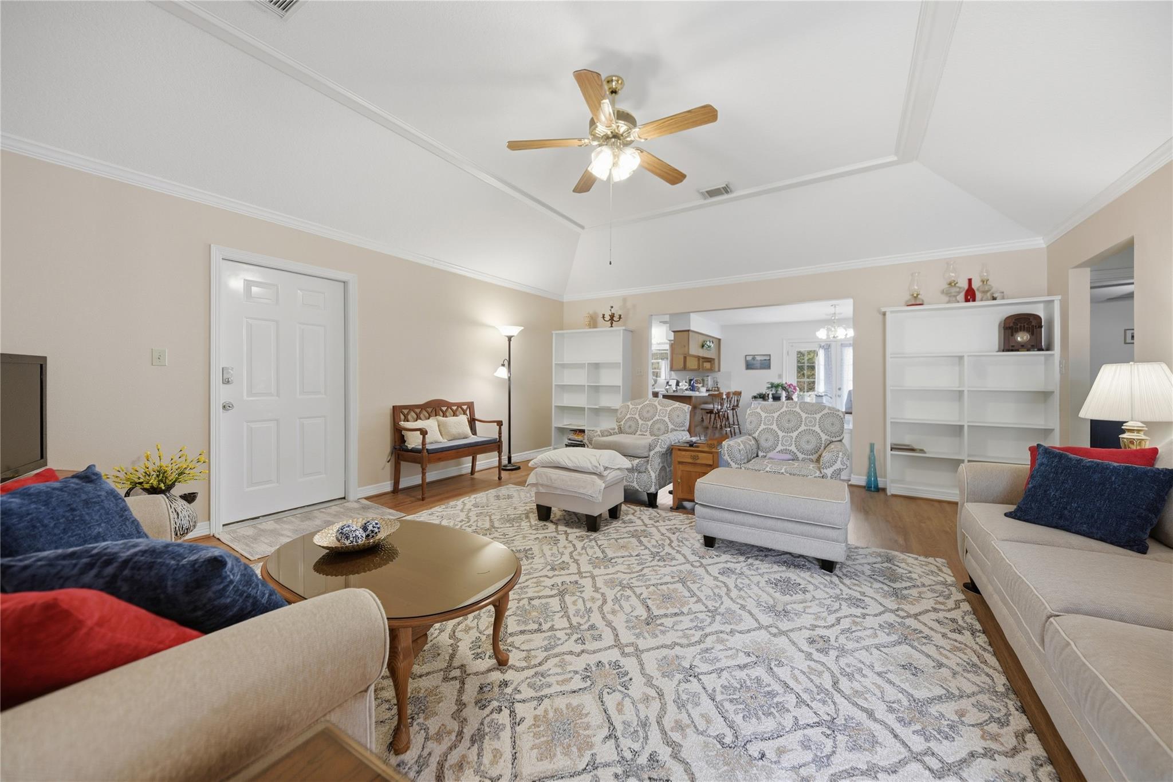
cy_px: 391
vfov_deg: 90.0
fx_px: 391
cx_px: 586
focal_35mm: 12
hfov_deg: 112.6
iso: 160
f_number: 5.6
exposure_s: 1/125
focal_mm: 12
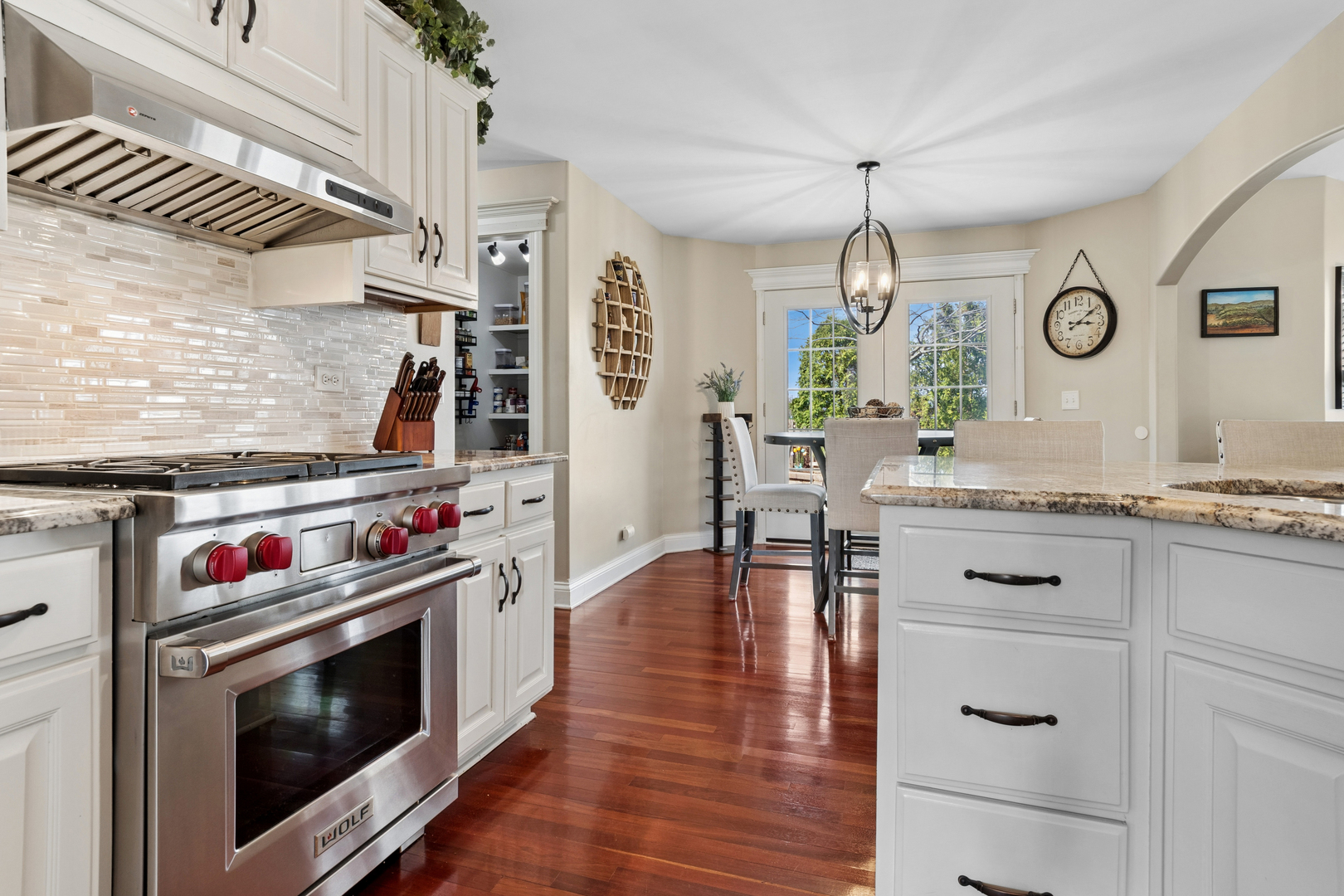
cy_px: 448
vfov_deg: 67.4
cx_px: 672
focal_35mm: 18
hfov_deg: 90.0
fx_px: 672
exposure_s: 1/10
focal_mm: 12
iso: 320
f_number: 8
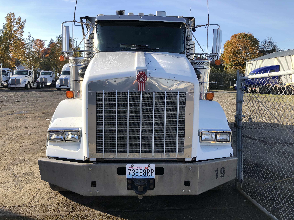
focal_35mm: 28
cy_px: 110
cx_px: 147
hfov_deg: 63.4
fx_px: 238
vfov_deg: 49.7
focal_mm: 3.99
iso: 20
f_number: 1.8
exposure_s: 1/867
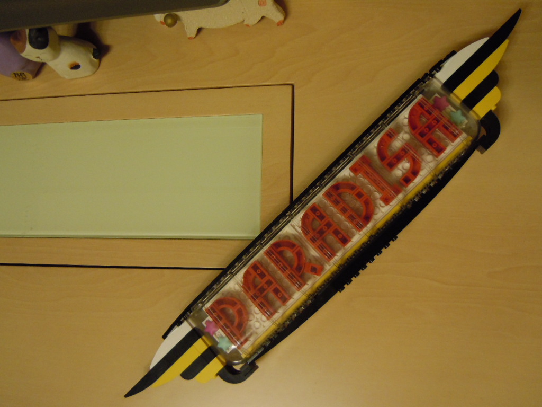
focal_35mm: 30
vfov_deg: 46.8
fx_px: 470
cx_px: 271
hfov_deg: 60.0
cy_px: 204
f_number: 3.5
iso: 400
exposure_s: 1/20
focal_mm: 5.4
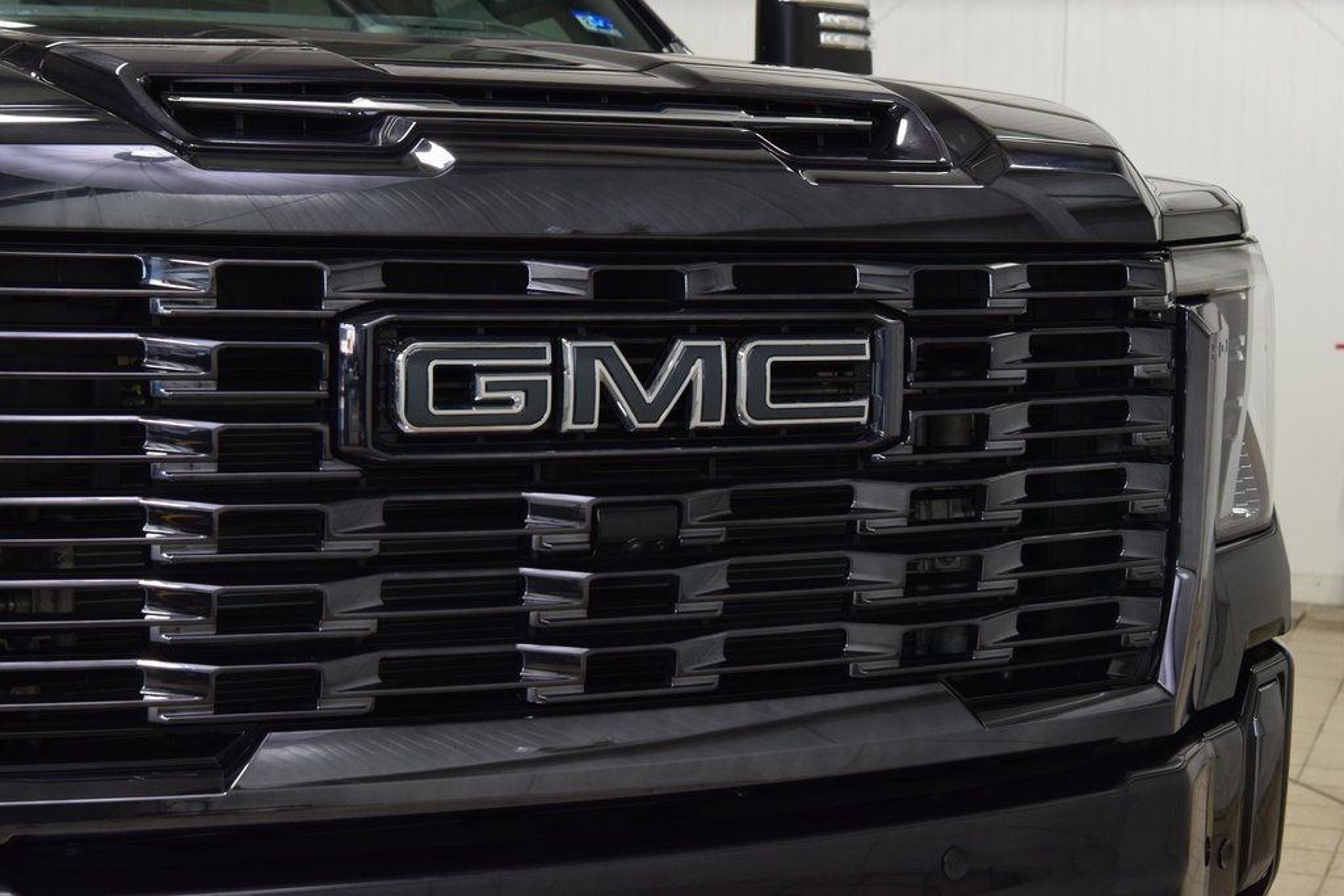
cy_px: 448
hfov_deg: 28.1
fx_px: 2688
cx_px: 672
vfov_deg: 18.9
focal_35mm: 72
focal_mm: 48
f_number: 6.3
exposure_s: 1/60
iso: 1600
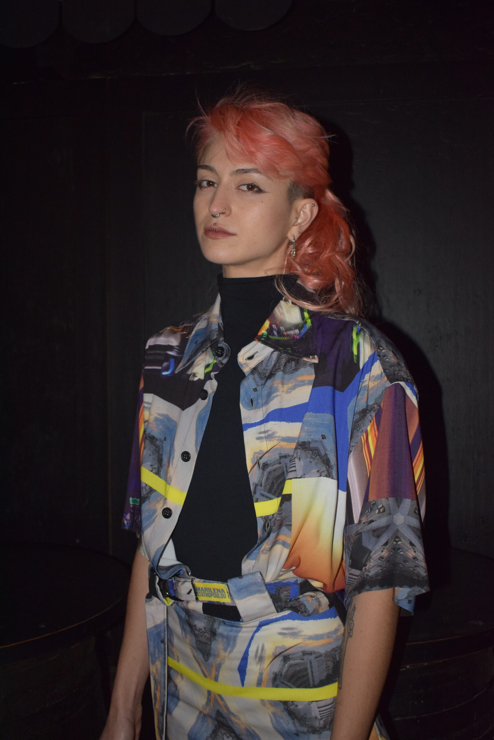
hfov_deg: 33.0
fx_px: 833
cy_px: 370
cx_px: 247
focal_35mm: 40
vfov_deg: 47.9
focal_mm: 27
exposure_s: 1/60
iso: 1800
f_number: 4
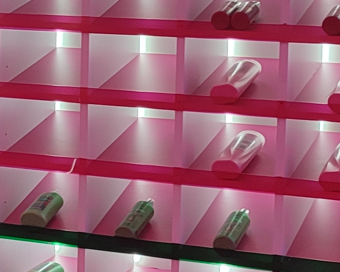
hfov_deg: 12.9
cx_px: -255
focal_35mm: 136
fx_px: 1368
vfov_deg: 11.3
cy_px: 33
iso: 64
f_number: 1.89
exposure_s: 1/50
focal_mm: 5.89
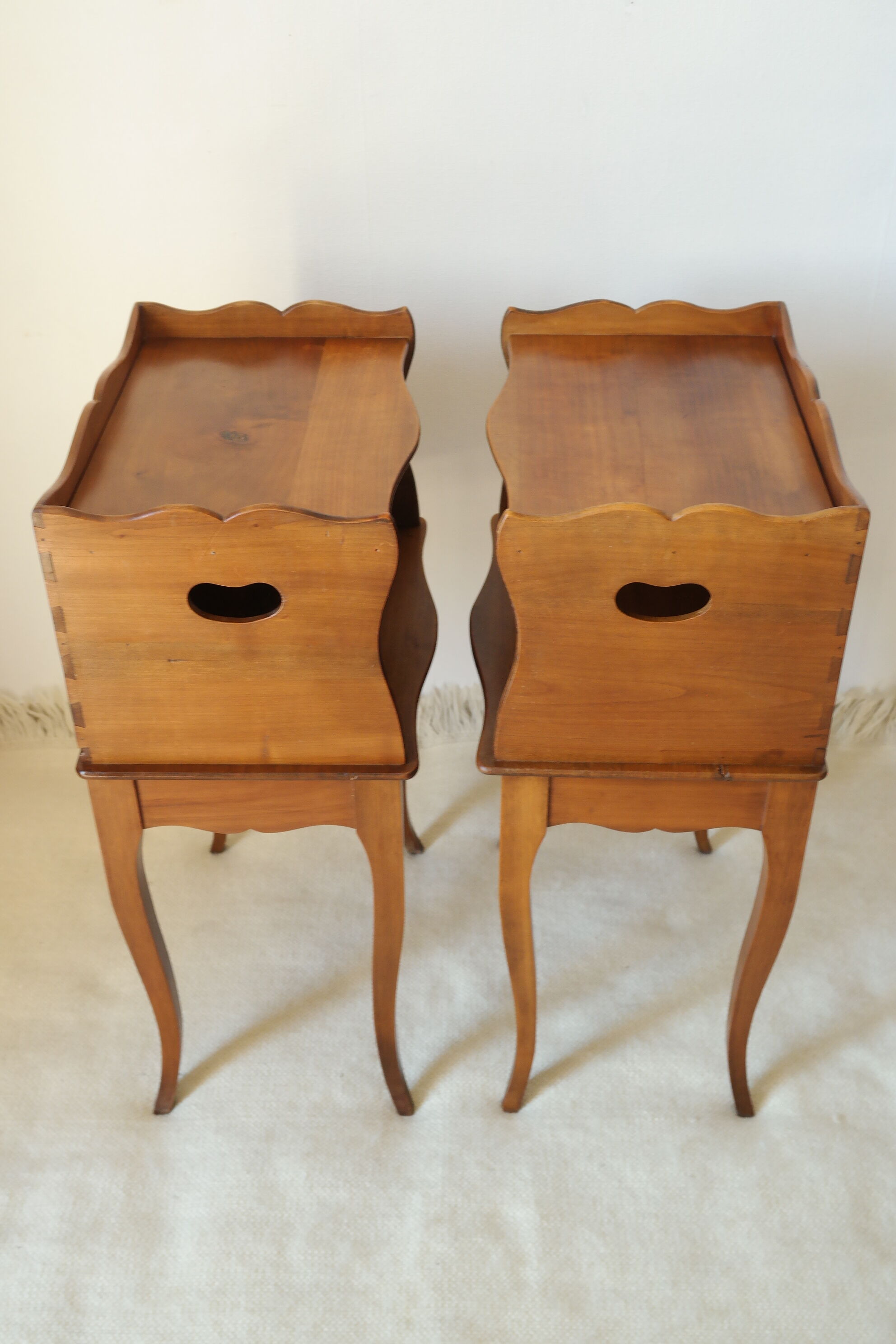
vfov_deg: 53.1
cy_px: 672
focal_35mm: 36
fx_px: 1344
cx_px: 448
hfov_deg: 36.9
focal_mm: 24
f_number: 5.6
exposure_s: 1/25
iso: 800
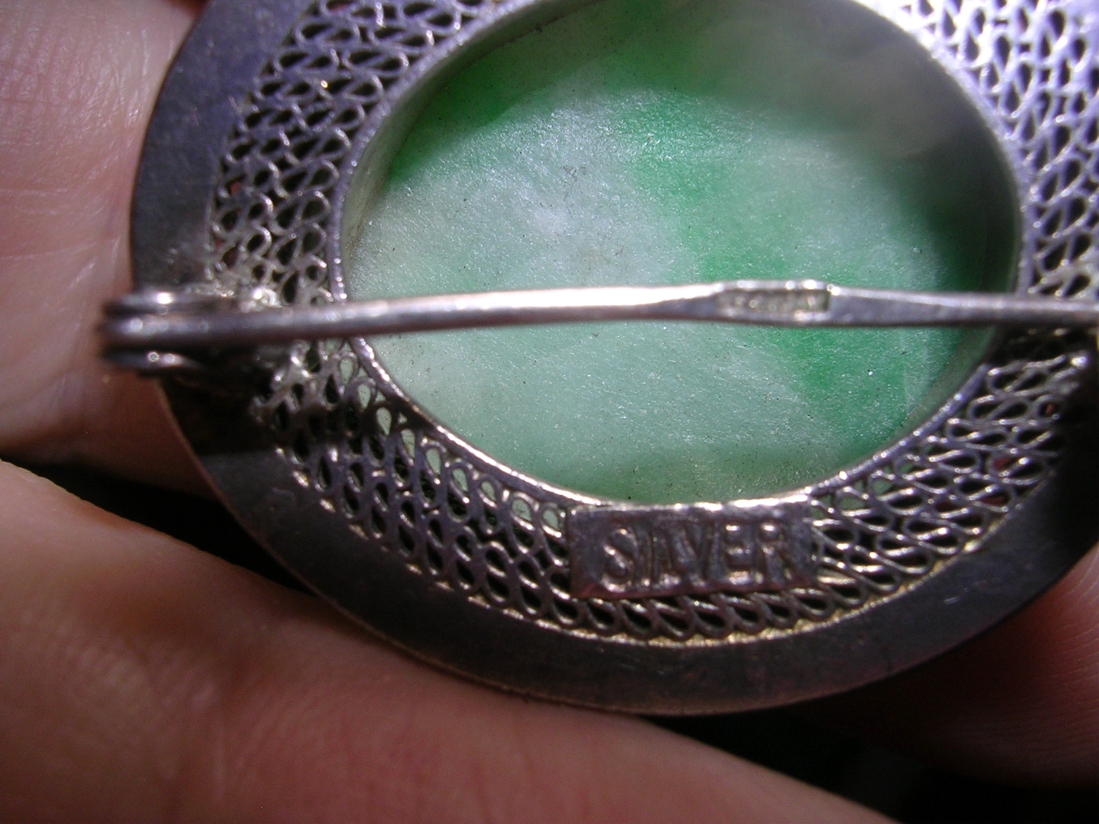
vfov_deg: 37.7
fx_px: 1206
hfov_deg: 49.0
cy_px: 412
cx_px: 550
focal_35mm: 38
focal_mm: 5.8
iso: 50
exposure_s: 1/60.1
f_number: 5.6
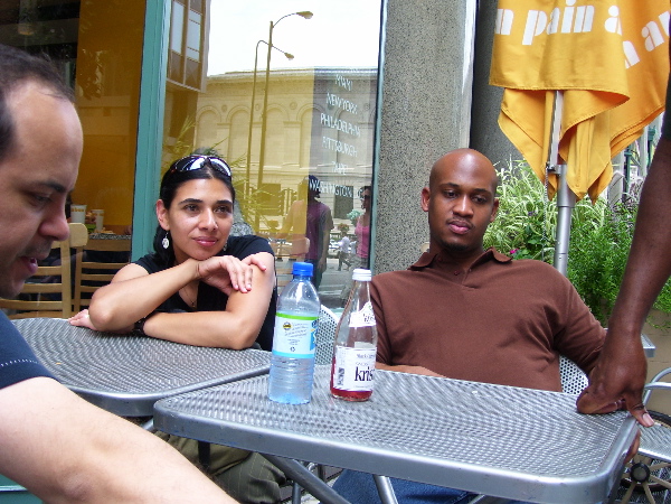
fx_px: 892
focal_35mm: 46
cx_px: 336
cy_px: 252
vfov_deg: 31.5
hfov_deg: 41.2
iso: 80
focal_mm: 7.6
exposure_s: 1/125
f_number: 3
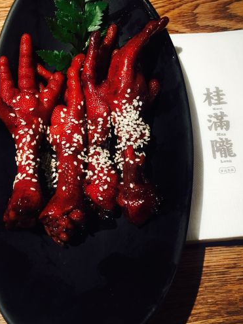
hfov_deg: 35.1
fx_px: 384
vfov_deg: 45.7
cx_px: 128
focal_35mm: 41
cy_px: 145
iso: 40
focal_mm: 4.15
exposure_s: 1/17
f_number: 2.2
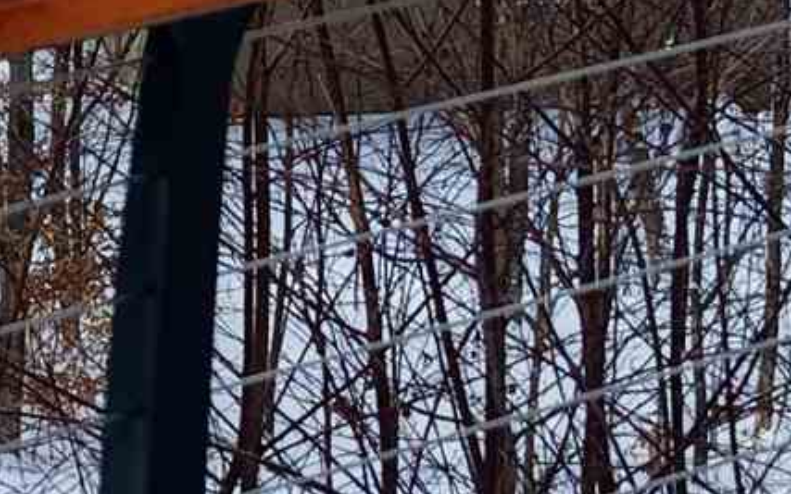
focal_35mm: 183
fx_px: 3946
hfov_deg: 11.1
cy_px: -599
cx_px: -272
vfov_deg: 6.9
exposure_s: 1/60
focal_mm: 8.67
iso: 140
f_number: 1.8
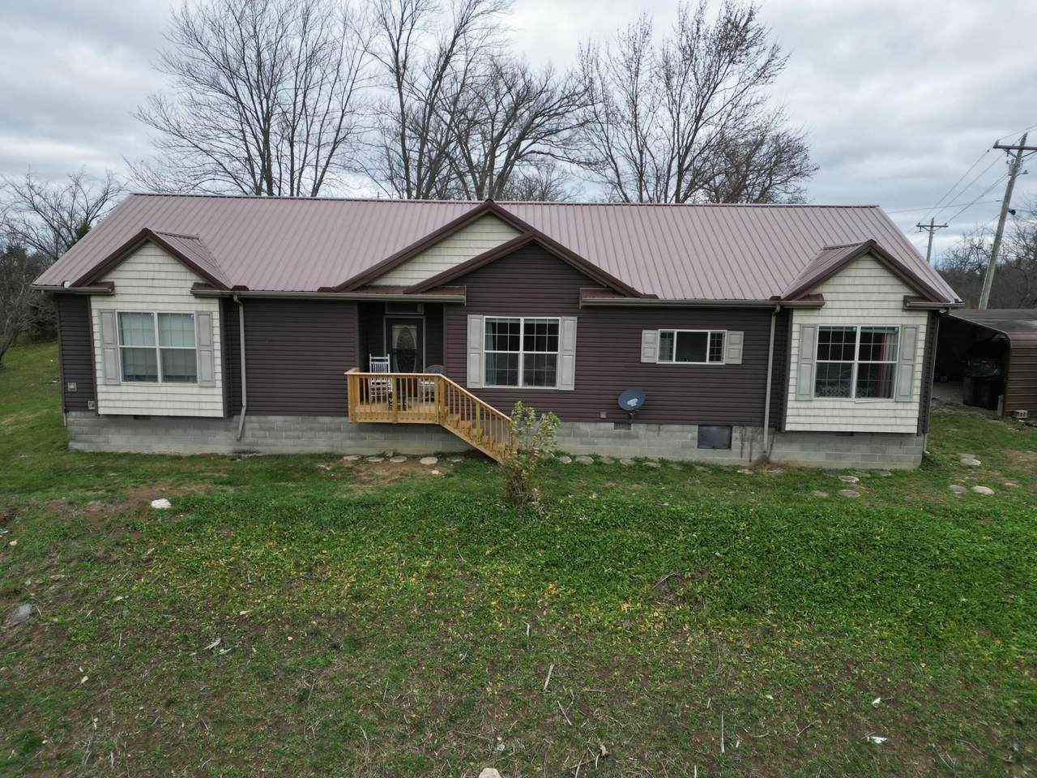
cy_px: 389
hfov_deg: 71.6
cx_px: 518
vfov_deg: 56.8
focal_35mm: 24
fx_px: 719
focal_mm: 6.72
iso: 150
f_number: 1.7
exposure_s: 1/1000
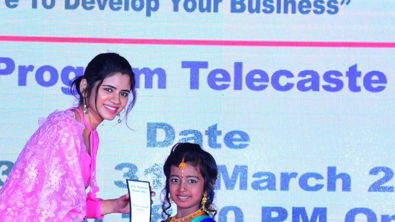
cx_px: 22
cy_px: 244
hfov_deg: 12.6
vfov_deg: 7.1
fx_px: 1770
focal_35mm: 169
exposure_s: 1/125
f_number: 6.3
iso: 640
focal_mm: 58
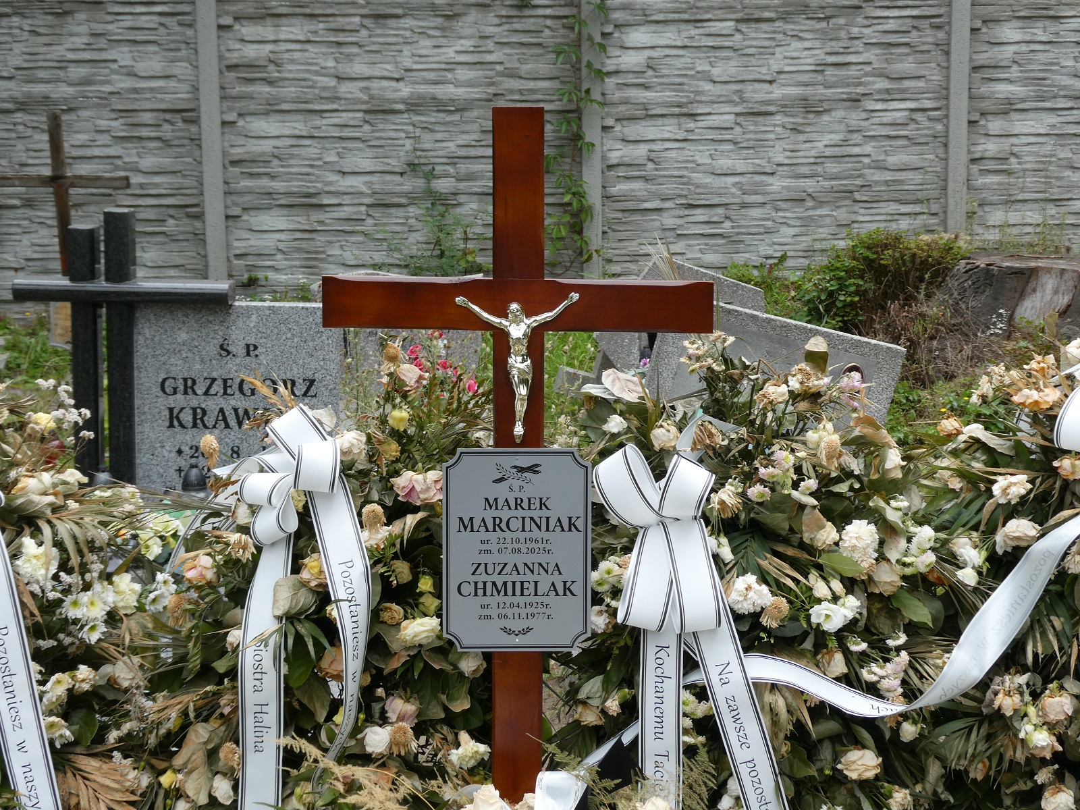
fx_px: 1685
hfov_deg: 35.5
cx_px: 540
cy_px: 405
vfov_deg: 27.0
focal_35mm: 54
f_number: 4.1
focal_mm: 9.6
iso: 80
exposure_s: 1/80
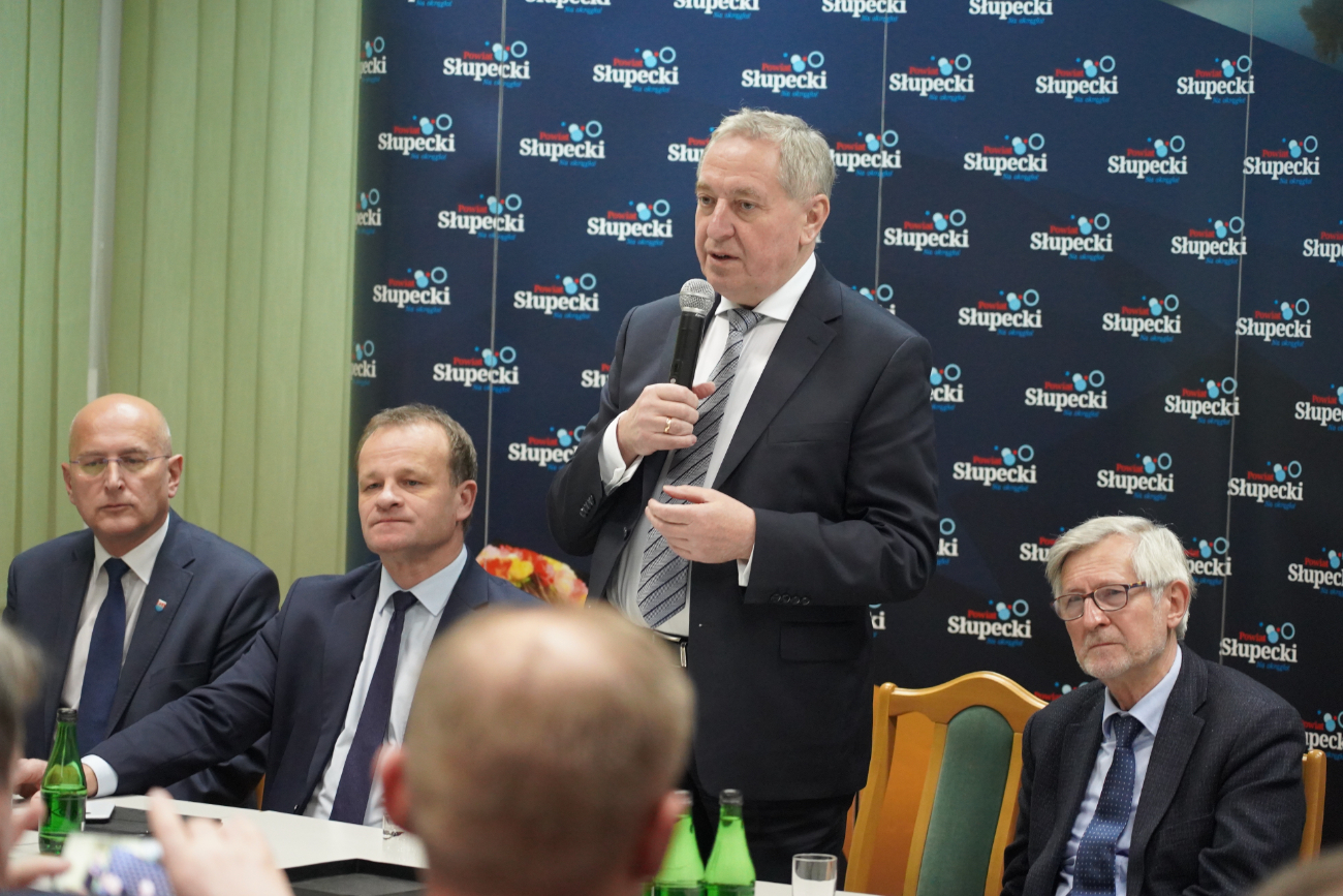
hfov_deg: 19.5
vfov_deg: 13.0
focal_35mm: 105
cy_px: 448
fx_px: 3917
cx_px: 672
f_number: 4
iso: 6400
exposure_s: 1/160
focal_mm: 105
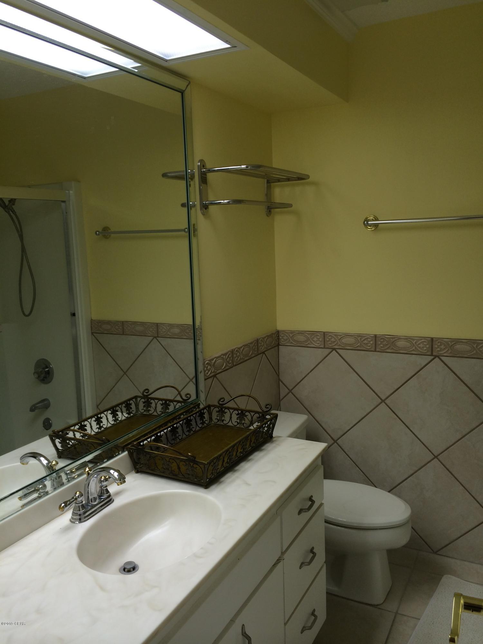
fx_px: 558
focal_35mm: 30
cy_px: 322
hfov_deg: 46.8
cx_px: 242
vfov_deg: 60.0
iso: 40
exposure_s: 1/60
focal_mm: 4.12
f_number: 2.2
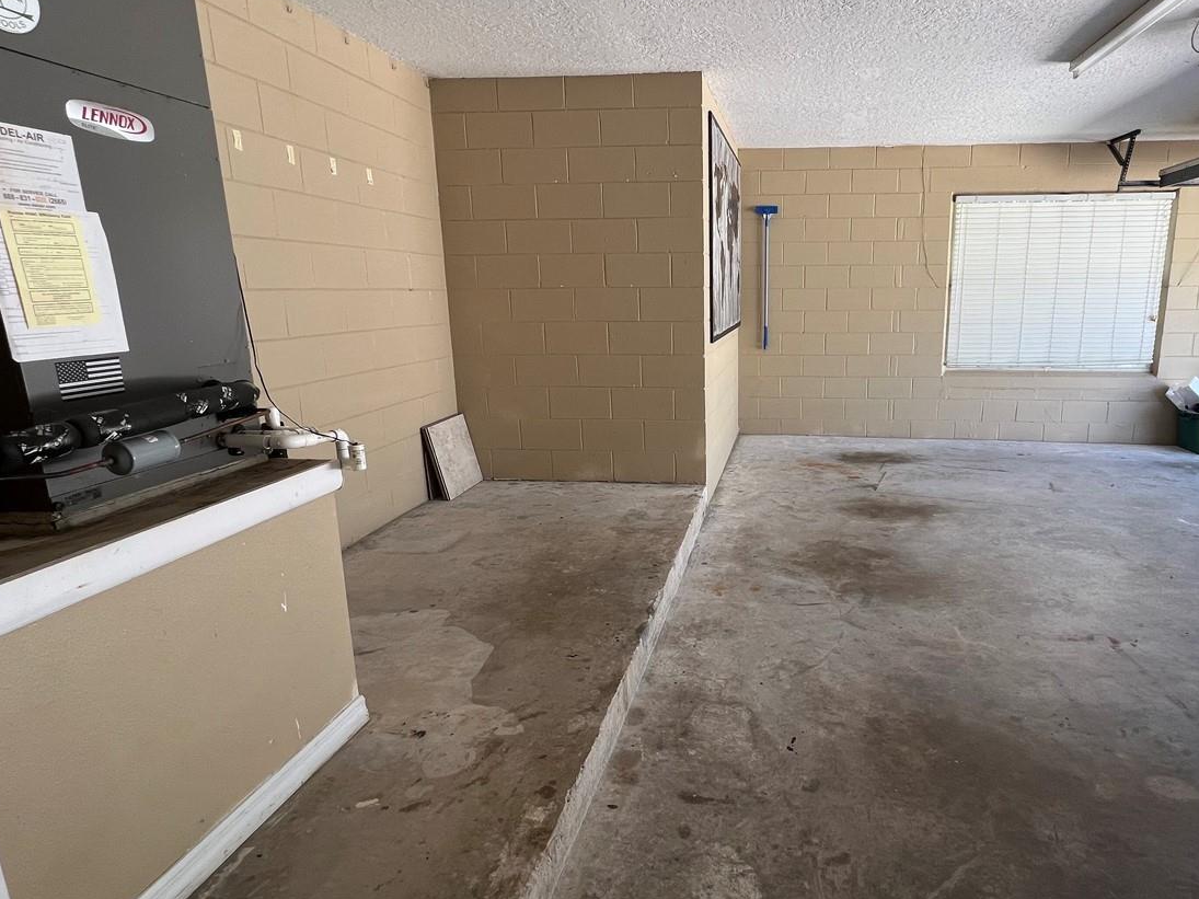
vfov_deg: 68.7
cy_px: 437
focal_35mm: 19
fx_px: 658
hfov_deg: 83.3
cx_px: 736
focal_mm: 1.57
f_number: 1.8
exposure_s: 1/99
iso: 50
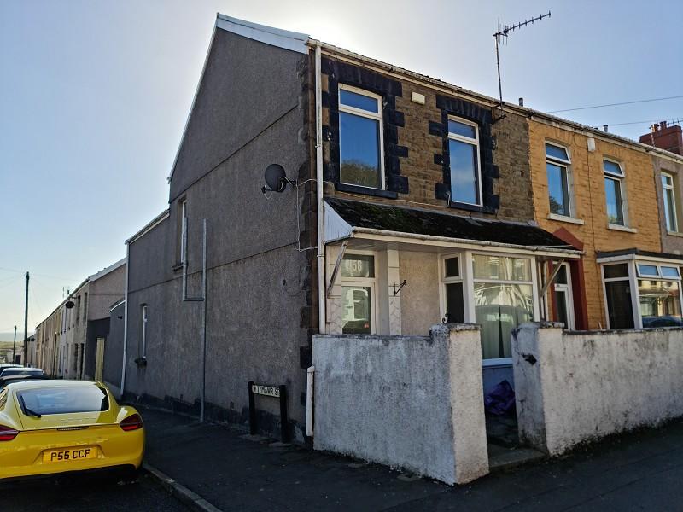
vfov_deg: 54.9
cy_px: 256
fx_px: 493
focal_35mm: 25
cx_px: 342
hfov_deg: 69.4
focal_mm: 7
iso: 50
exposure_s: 1/782
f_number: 1.8
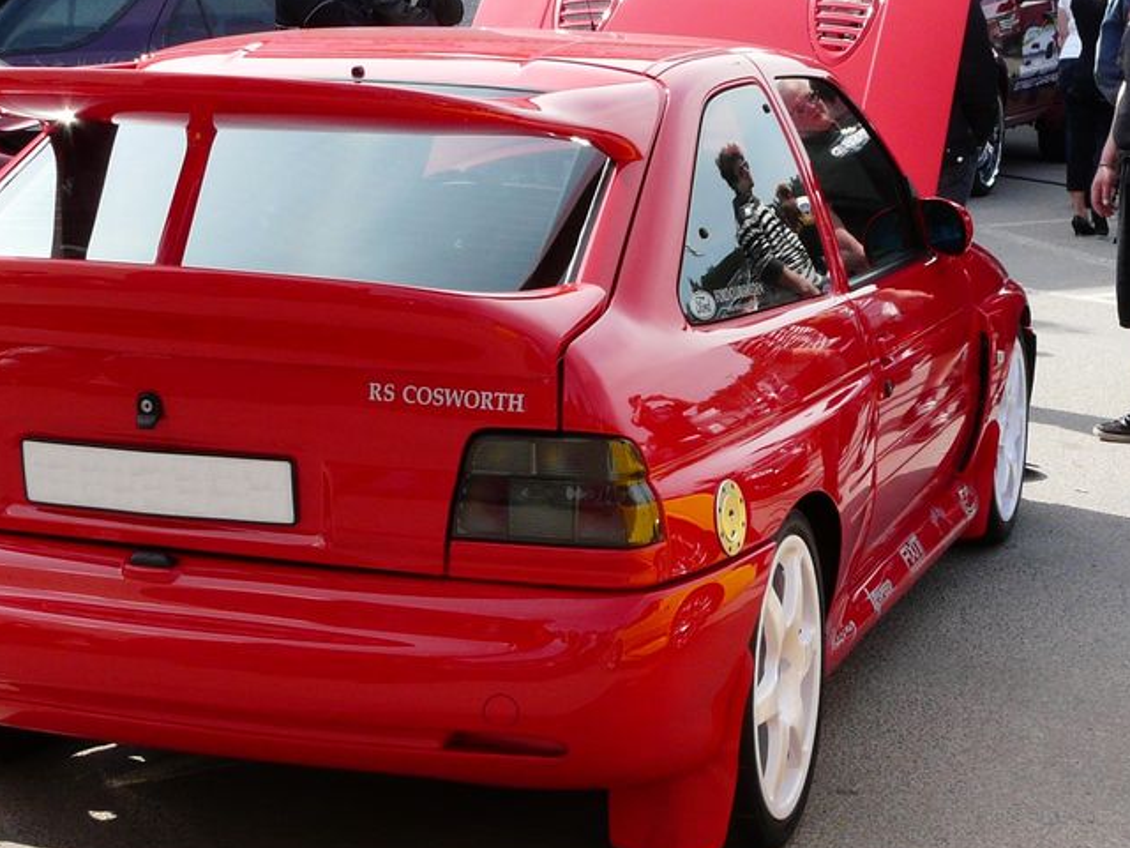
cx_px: 528
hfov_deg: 25.0
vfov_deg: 18.9
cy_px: 443
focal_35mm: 78
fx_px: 2546
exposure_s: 1/200
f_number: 5
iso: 100
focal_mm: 6.4
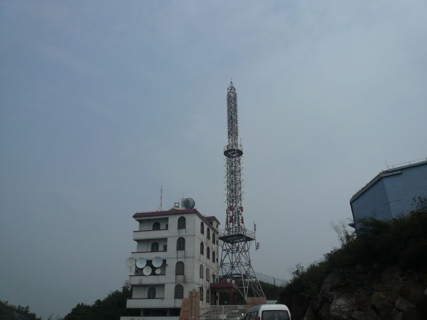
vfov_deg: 49.7
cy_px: 160
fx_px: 345
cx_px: 214
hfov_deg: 63.4
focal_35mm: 28
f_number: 8
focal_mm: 4.6
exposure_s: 1/500
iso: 100
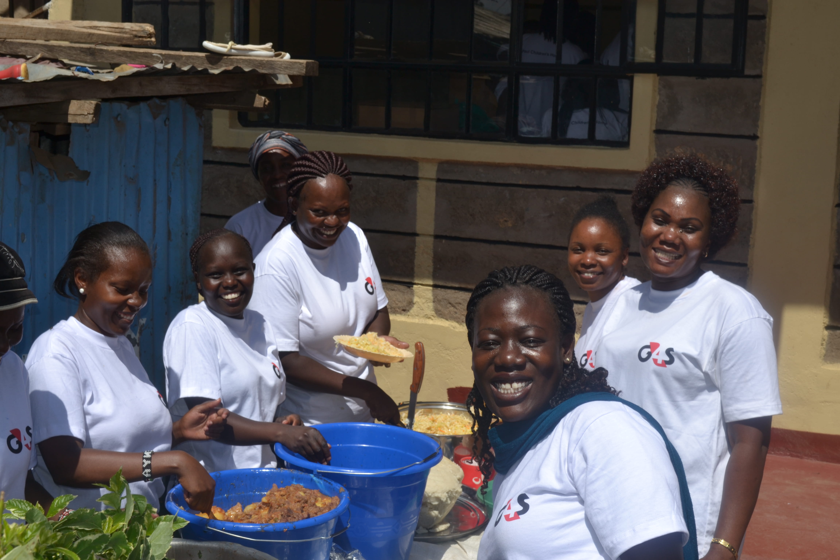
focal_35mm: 60
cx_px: 420
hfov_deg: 33.4
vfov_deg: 22.6
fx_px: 1400
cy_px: 280
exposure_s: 1/200
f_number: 11
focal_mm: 40
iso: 100
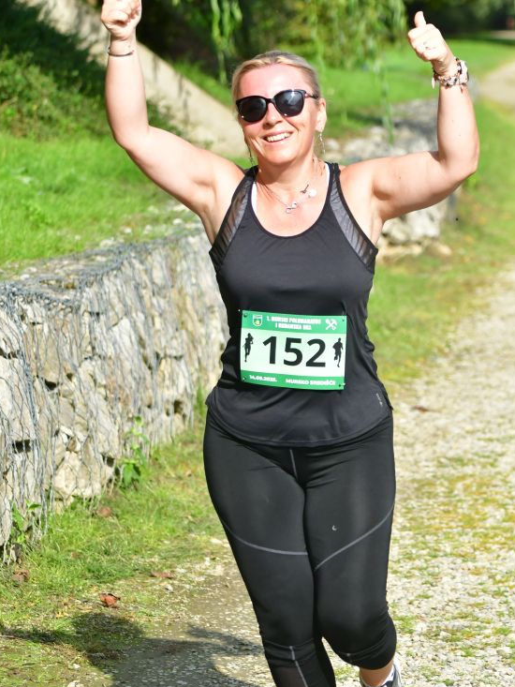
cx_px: 296
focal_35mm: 170
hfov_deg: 8.7
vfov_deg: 11.6
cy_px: 330
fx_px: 3371
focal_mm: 90
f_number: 4.5
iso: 800
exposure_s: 1/5000
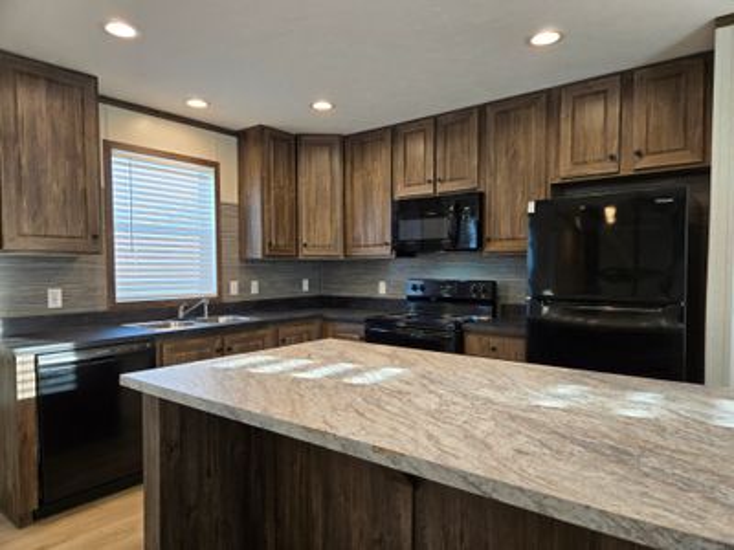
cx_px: 367
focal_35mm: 23
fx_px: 488
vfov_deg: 58.9
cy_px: 275
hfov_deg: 73.9
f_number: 1.8
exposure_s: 1/120
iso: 64
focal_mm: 5.4
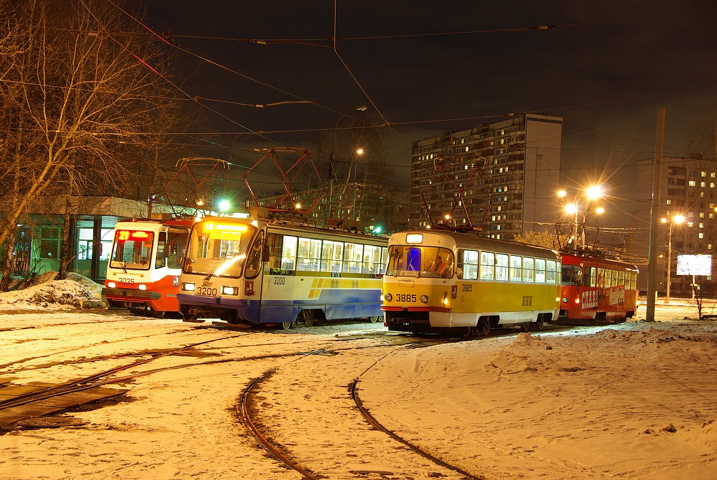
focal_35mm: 52
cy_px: 240
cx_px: 358
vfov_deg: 25.8
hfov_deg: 37.8
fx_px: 1047
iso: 100
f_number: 8
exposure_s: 10
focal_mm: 35
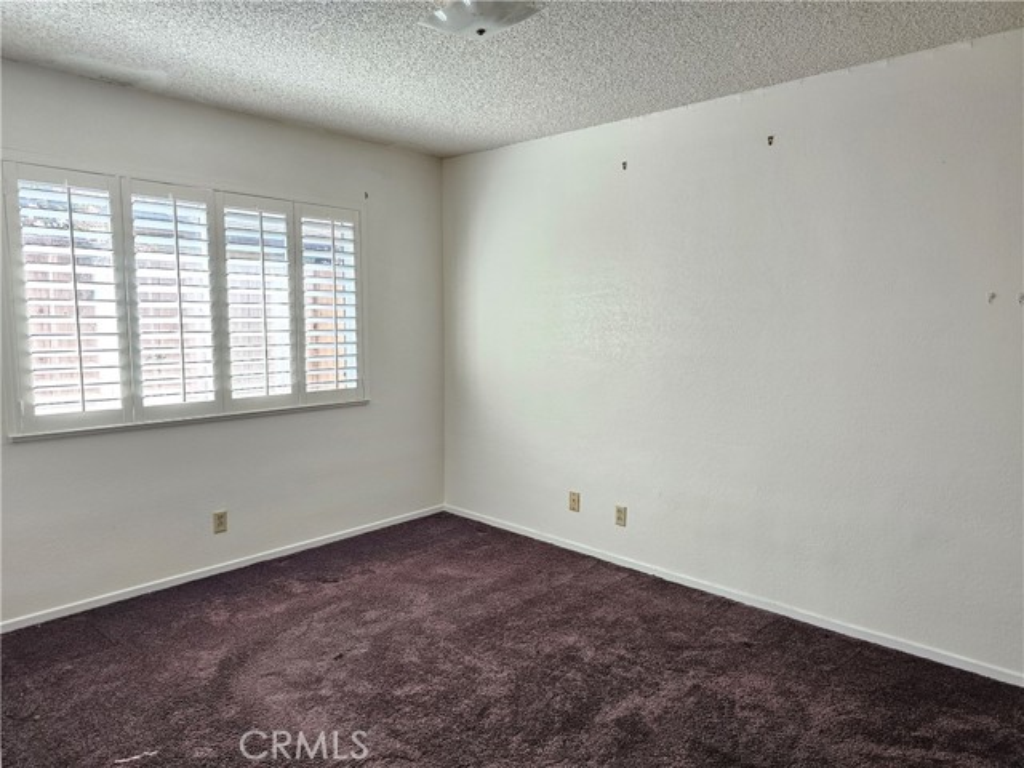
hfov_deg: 73.9
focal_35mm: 23
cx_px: 512
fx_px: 680
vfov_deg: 58.9
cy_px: 384
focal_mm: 6.3
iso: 250
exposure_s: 1/120
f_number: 1.7
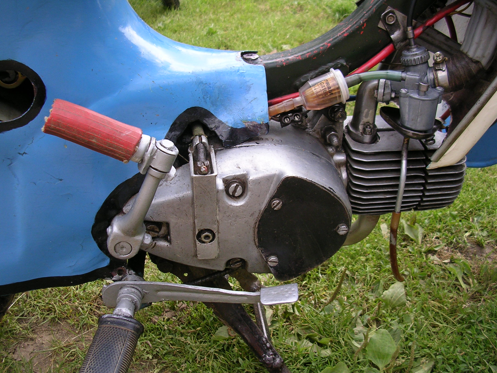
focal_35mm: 38
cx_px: 248
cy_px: 186
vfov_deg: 37.7
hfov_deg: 49.0
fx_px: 546
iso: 50
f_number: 2.8
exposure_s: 1/280
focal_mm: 5.8
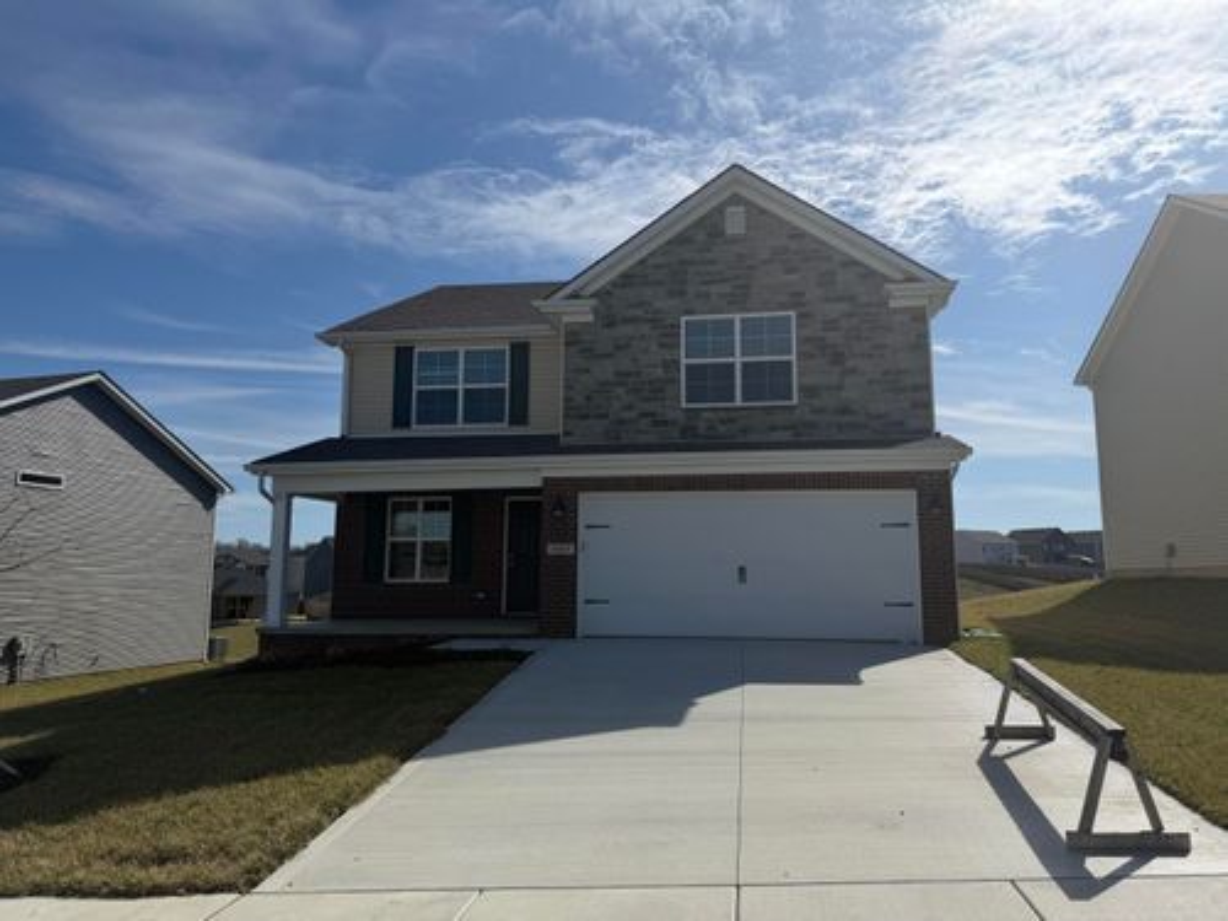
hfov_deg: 71.6
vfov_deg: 56.8
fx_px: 851
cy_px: 460
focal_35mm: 24
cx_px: 614
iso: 80
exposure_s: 1/10309
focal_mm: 6.76
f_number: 1.78
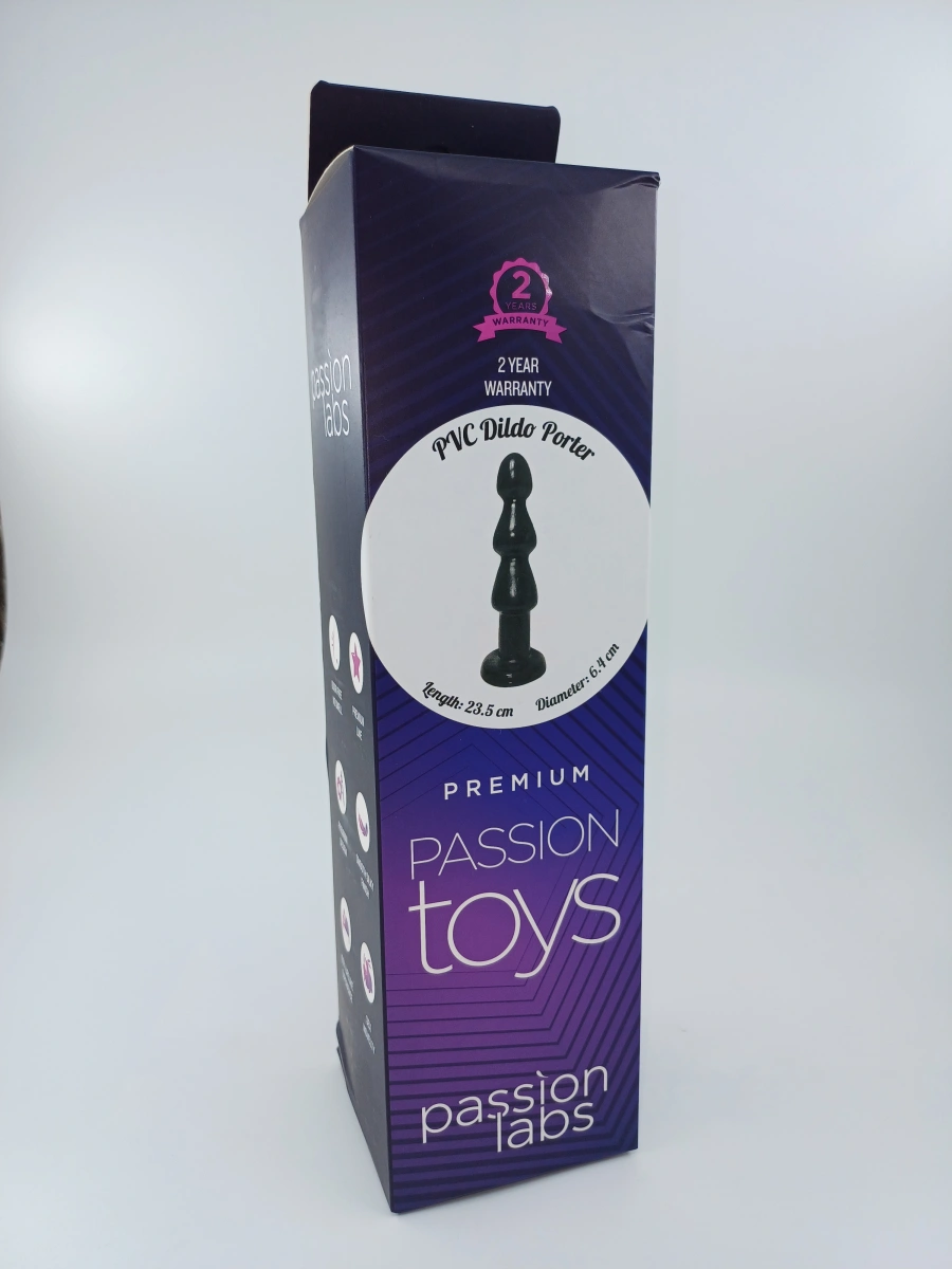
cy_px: 634
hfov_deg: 54.9
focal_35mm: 25
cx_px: 476
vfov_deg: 69.4
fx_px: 917
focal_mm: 4.65
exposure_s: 1/387
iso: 50
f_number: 1.8
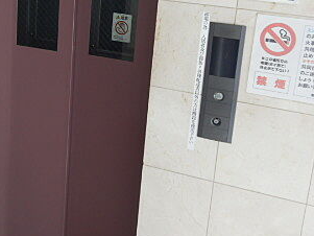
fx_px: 463
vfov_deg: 28.2
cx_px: 114
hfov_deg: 37.2
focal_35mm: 51
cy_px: 58
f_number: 2.8
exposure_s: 1/40
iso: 125
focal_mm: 4.3
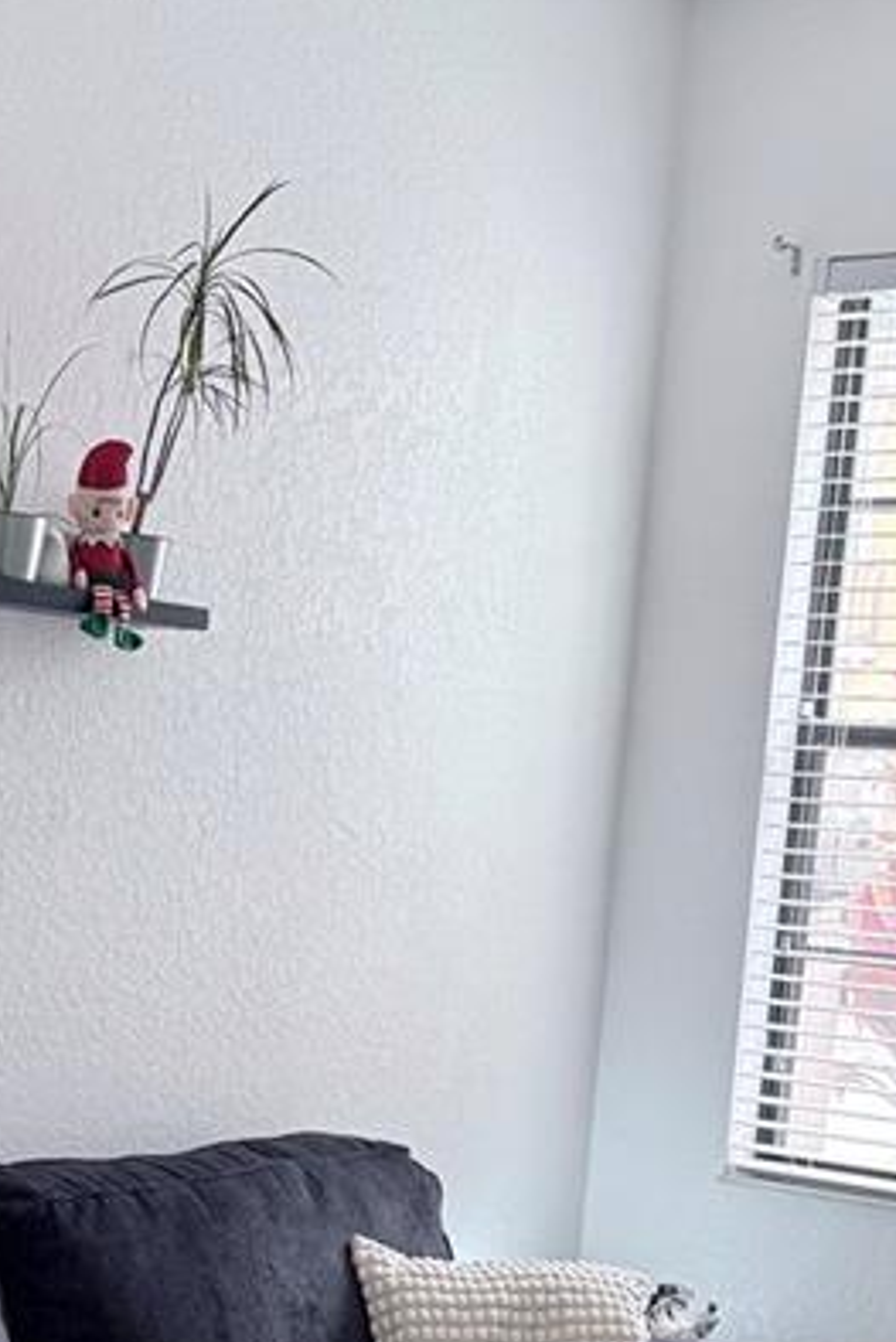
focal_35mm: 76
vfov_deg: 25.6
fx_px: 2835
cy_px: 1257
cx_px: 334
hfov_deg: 17.9
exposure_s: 1/120
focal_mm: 6.76
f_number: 1.78
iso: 250
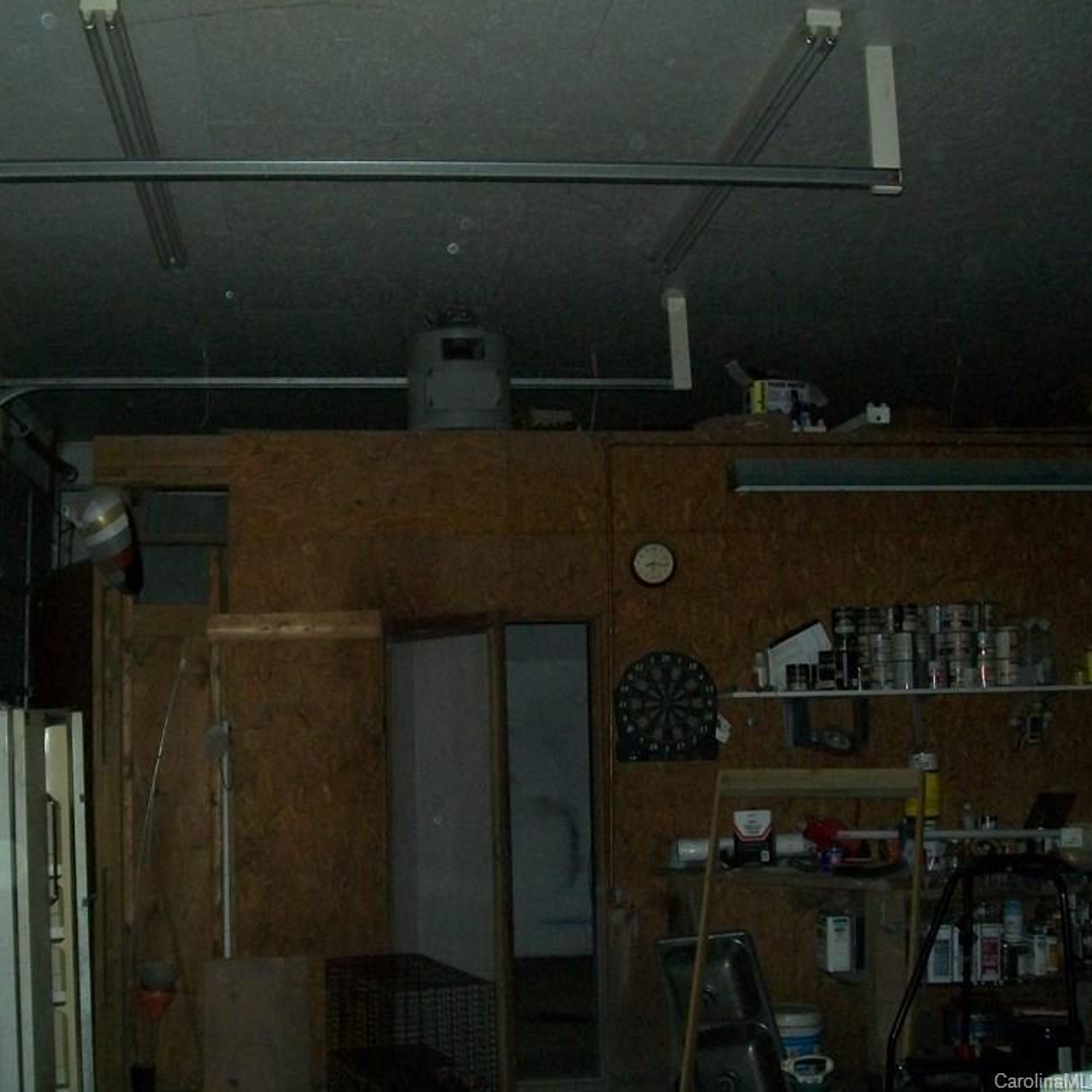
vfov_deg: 39.2
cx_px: 422
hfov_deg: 39.0
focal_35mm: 43
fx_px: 1535
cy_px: 542
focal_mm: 6
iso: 160
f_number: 2.7
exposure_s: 1/60
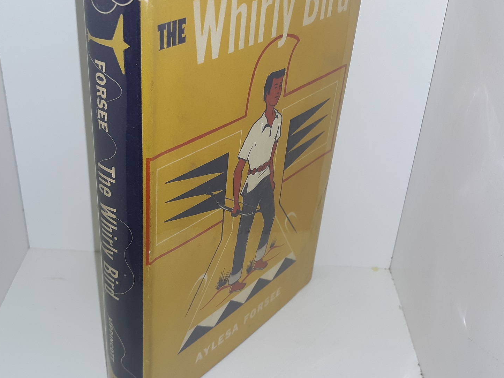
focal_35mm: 40
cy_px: 168
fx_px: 582
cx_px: 210
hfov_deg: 46.6
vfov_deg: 35.9
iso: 40
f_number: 1.7
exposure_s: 1/152
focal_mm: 3.7
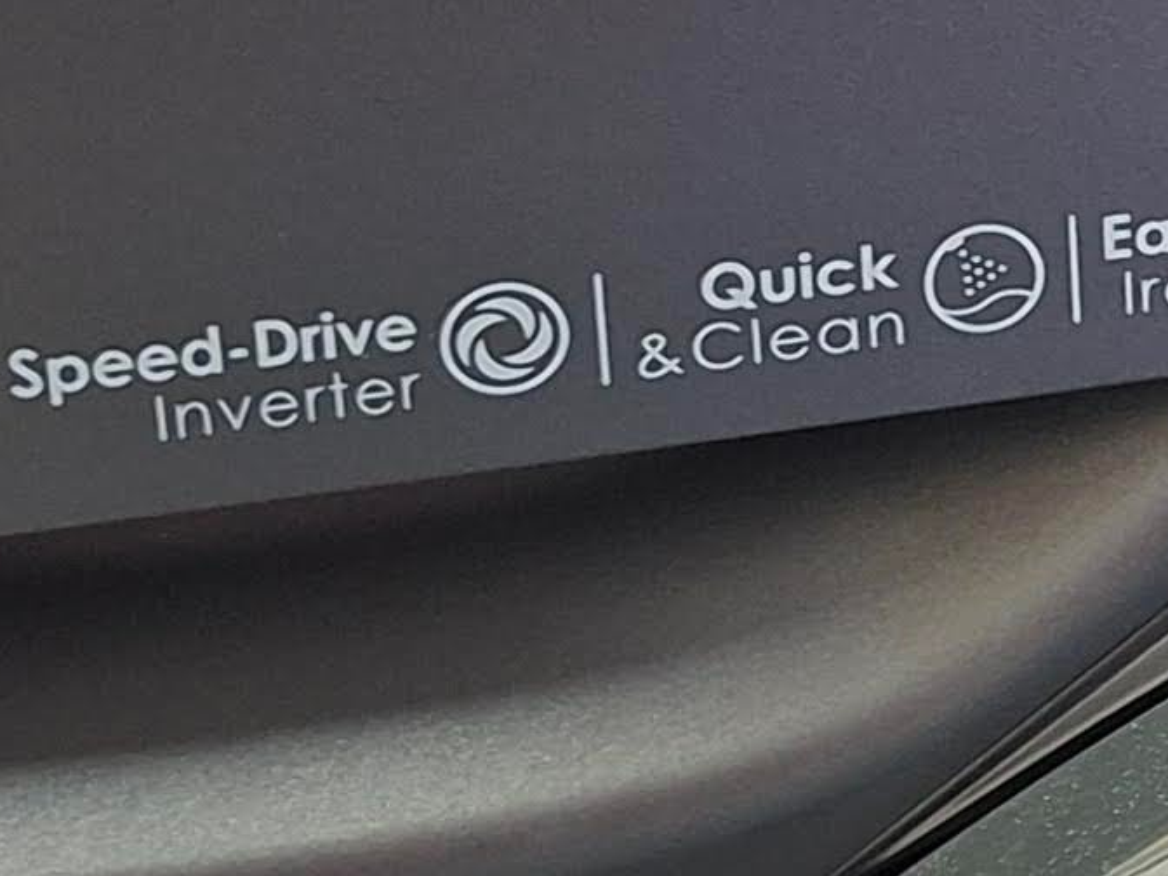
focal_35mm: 137
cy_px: -160
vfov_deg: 10.6
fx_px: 4623
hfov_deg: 13.0
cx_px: 2141
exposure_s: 1/33
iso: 250
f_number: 1.8
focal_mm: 5.54
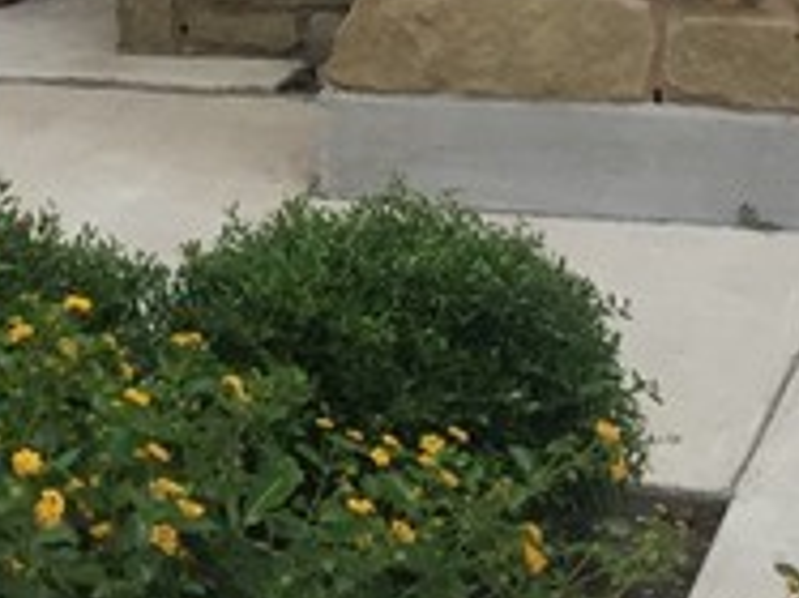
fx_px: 3668
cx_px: 171
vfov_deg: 8.6
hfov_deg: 12.4
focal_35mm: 159
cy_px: -743
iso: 32
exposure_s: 1/1199
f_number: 2.2
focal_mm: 4.15
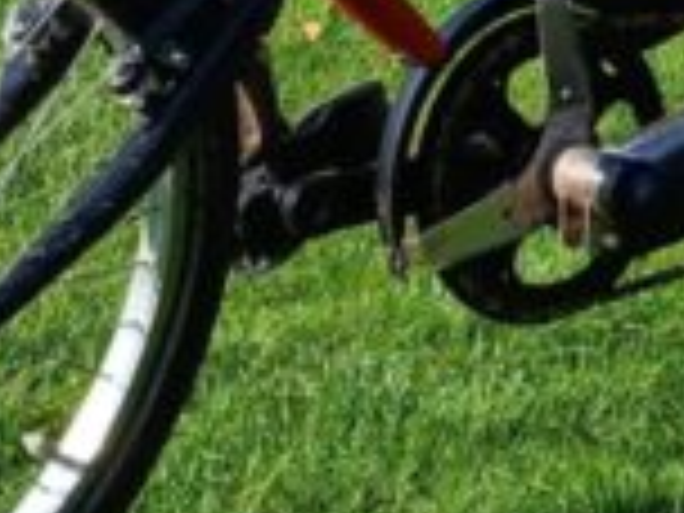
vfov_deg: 8.1
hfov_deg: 11.2
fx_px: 3458
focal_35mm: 175
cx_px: 666
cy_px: -495
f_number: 1.8
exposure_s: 1/386
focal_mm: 3.98
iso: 20
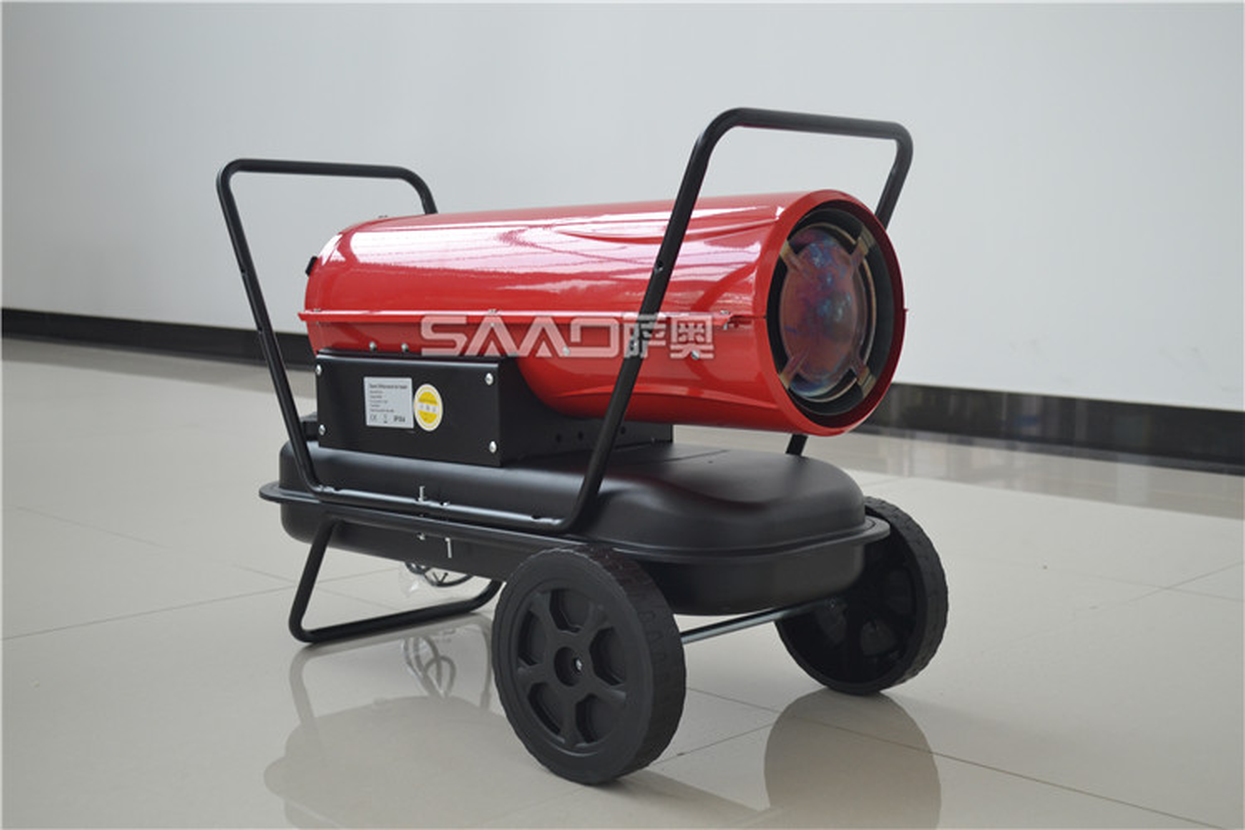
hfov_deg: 43.6
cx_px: 622
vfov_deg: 29.9
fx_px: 1556
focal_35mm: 45
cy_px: 415
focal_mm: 30
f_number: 4.5
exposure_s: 1/80
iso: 400
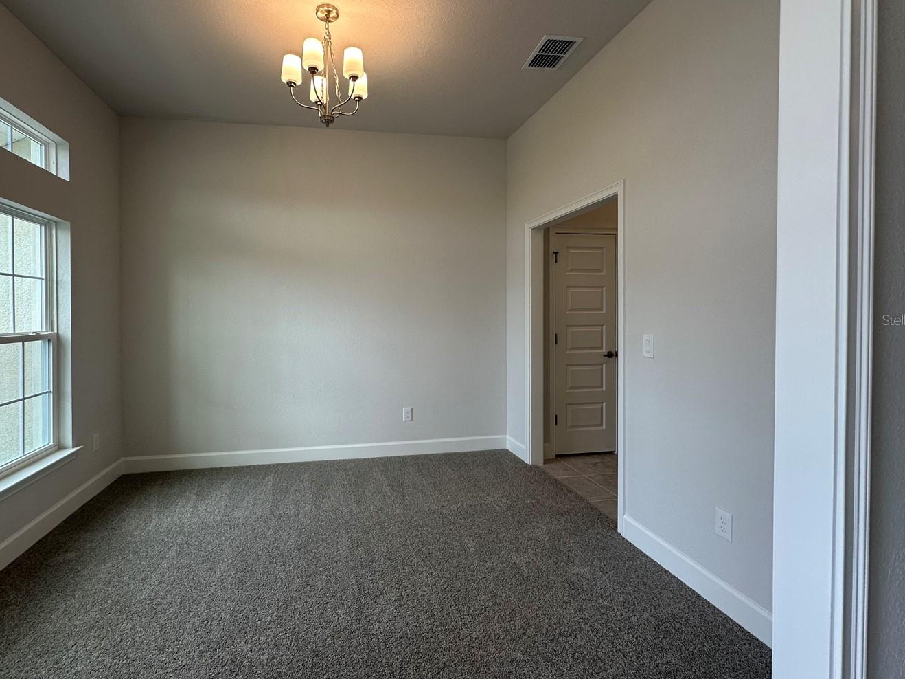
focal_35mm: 17
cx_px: 398
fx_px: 444
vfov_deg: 74.6
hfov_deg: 90.6
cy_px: 320
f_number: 2.2
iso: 80
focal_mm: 2.22
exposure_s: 1/120
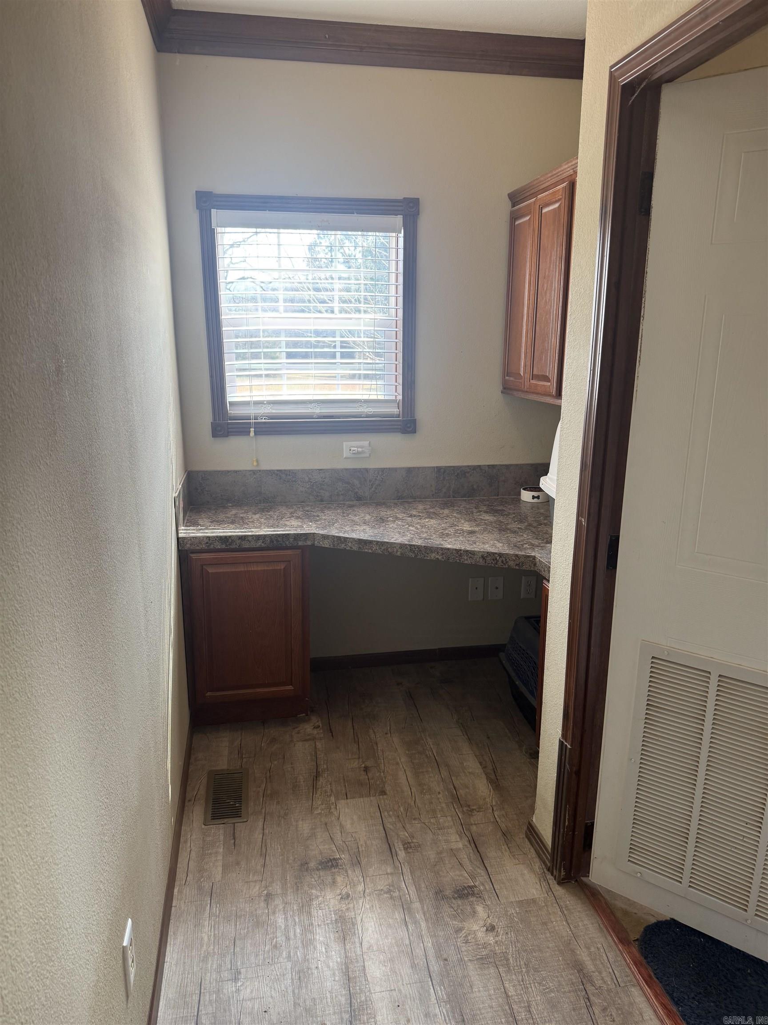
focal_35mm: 24
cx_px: 384
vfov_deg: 71.6
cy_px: 512
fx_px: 710
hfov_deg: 56.8
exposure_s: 1/120
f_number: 1.78
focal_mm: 6.76
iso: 125
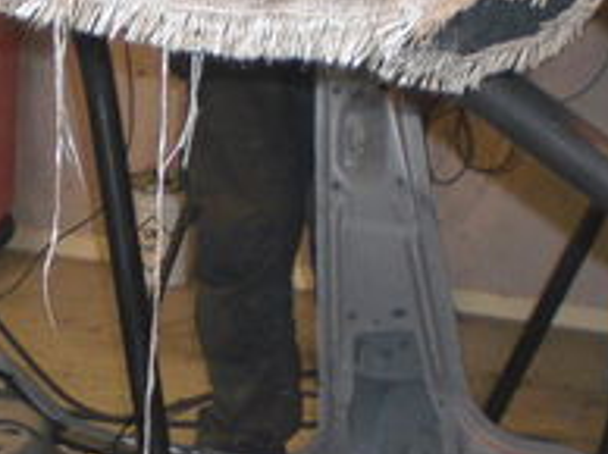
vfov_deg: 12.3
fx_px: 2088
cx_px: 88
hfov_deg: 16.4
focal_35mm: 119
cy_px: 395
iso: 200
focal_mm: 6.3
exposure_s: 1/60
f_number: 3.1
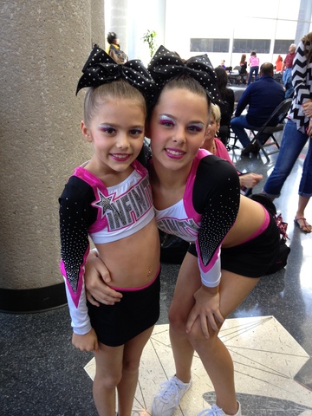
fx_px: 421
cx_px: 156
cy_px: 208
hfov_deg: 40.7
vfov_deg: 52.6
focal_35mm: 35
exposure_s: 1/20
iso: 50
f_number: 2.4
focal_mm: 4.28
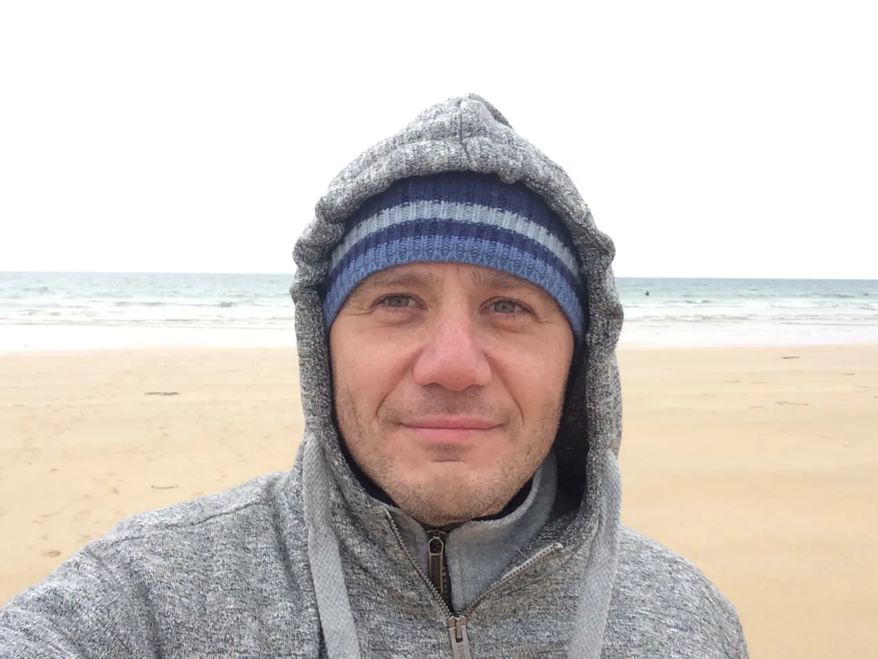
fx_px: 786
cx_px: 439
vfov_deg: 45.4
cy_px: 330
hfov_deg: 58.4
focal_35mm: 31
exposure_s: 1/582
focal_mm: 2.15
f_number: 2.4
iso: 50
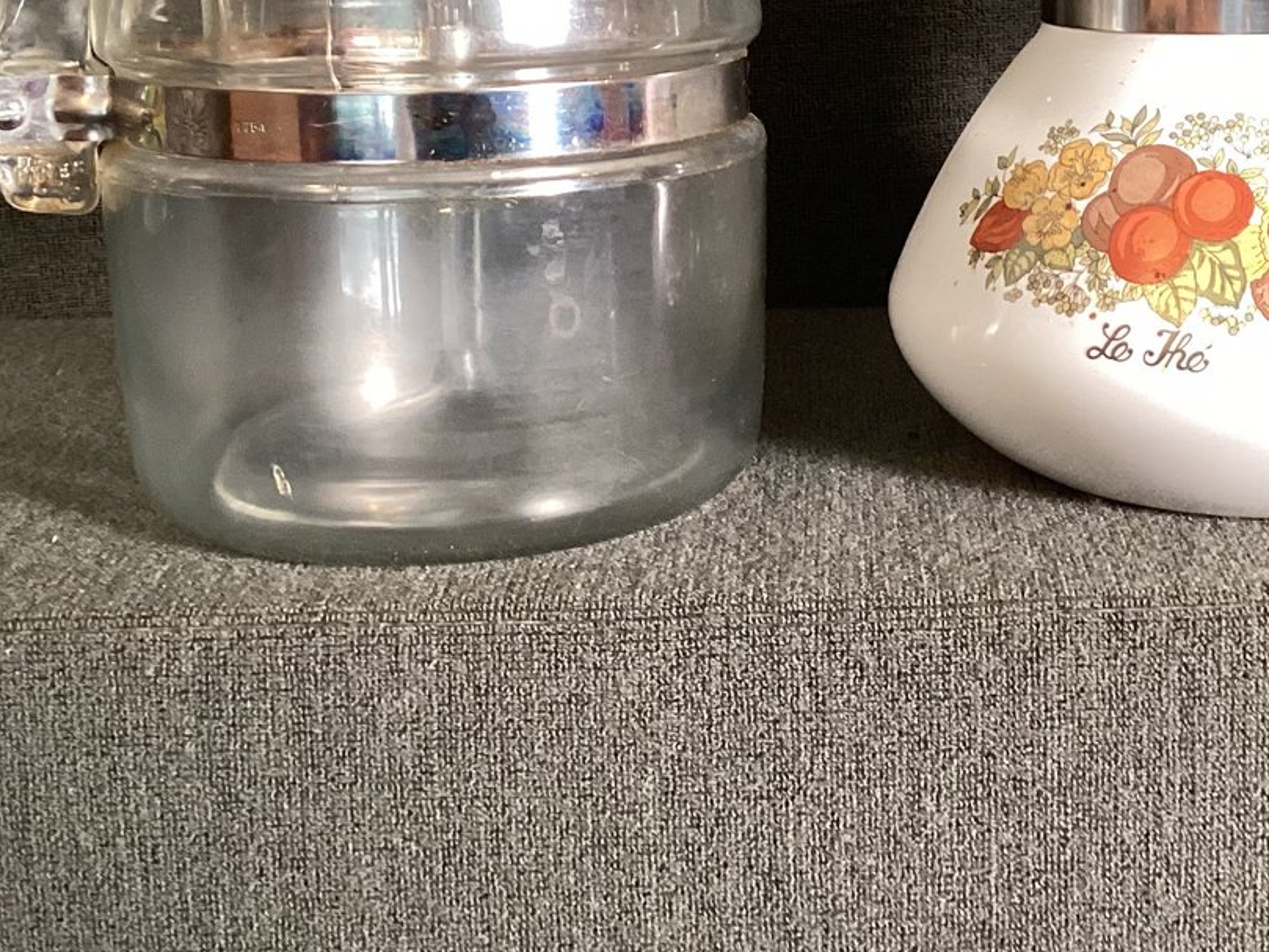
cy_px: 186
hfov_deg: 33.1
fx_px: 2127
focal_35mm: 58
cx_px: 769
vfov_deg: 24.8
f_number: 2.4
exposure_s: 1/60
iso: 160
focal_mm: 3.3
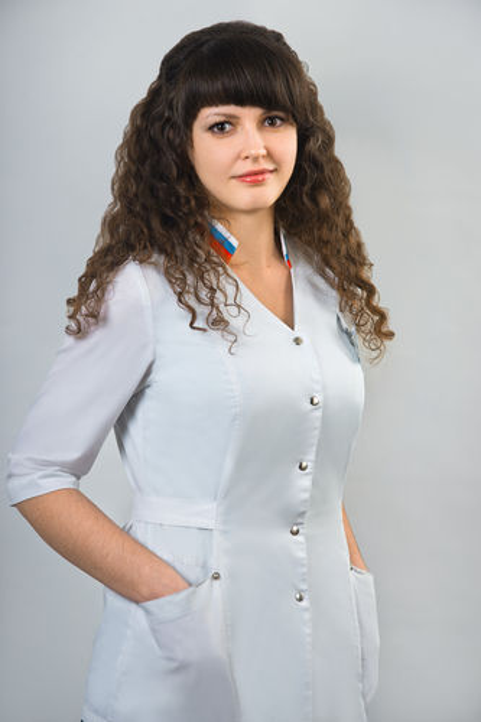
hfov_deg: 11.4
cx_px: 240
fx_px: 2406
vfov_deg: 17.1
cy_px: 361
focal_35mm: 120
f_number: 8
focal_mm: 120
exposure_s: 1/160
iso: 320
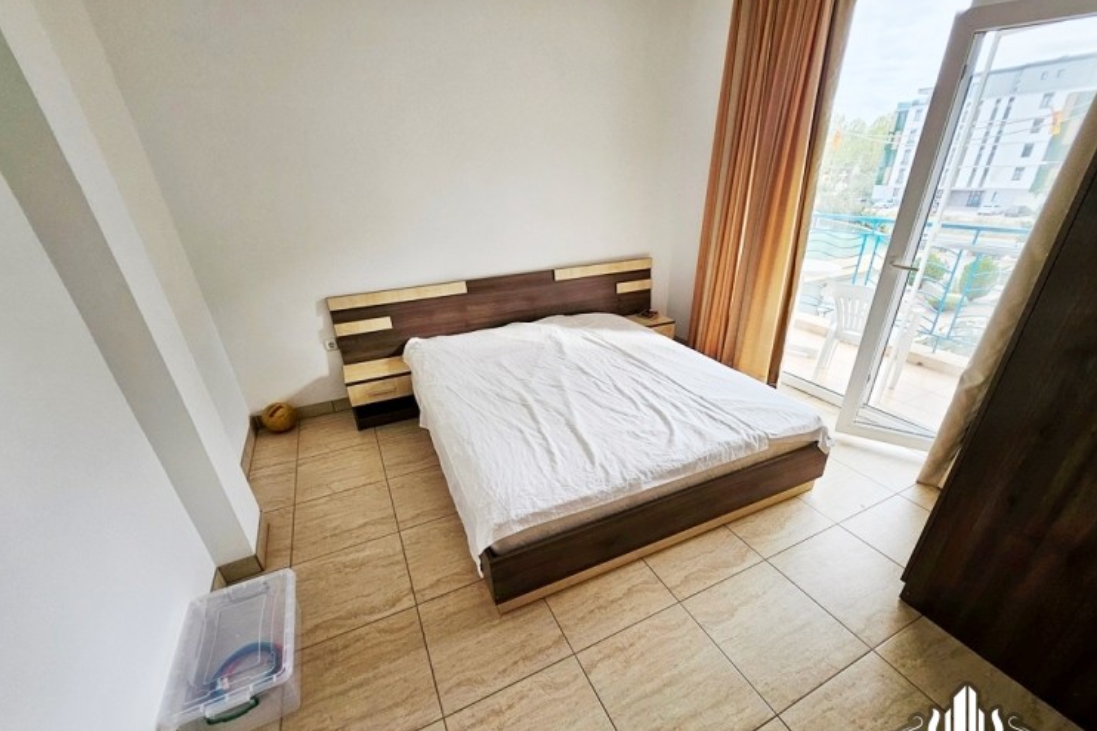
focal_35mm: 14
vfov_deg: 80.8
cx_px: 565
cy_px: 411
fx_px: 426
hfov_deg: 104.2
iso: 50
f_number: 2.2
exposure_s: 1/100
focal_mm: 1.7
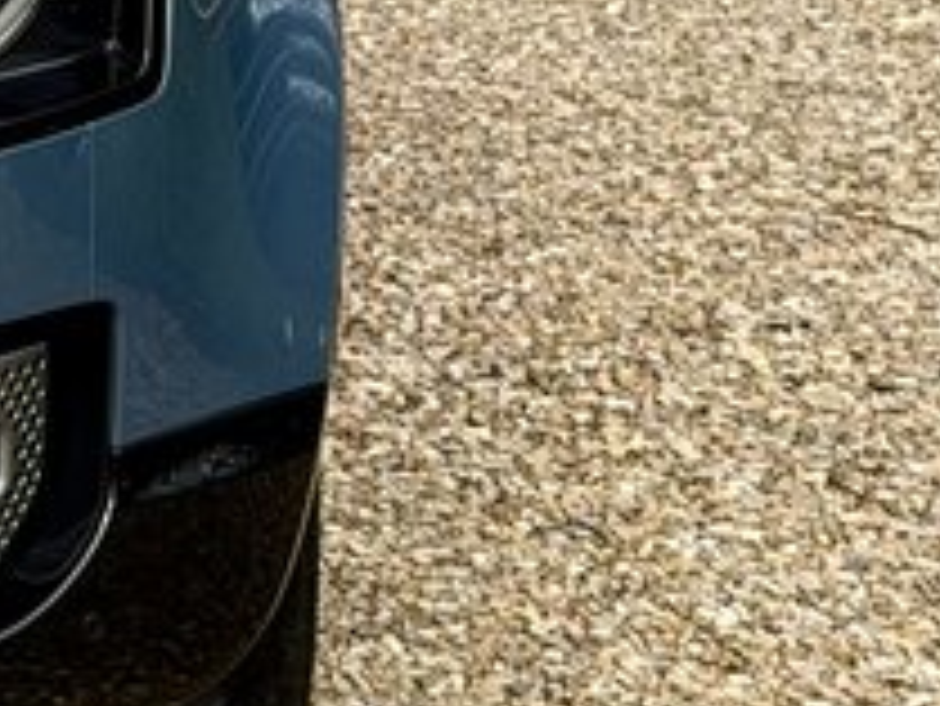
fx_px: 4999
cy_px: -112
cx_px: -774
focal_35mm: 184
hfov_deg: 10.1
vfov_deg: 8.0
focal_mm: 6.76
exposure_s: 1/962
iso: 64
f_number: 1.78
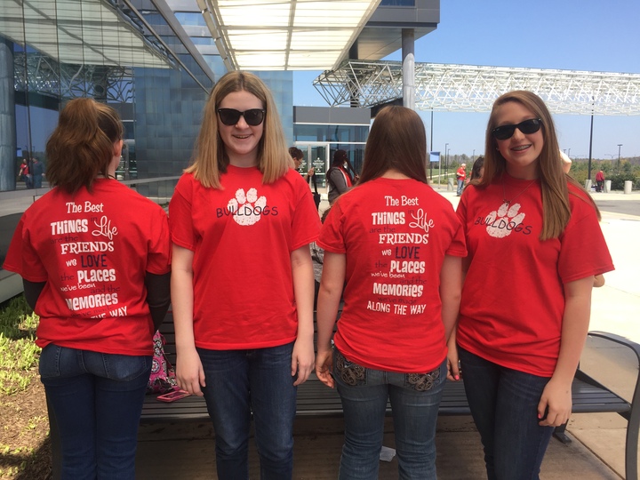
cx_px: 320
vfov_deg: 48.2
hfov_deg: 61.7
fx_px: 536
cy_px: 240
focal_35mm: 29
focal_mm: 4.15
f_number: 2.2
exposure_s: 1/824
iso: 32
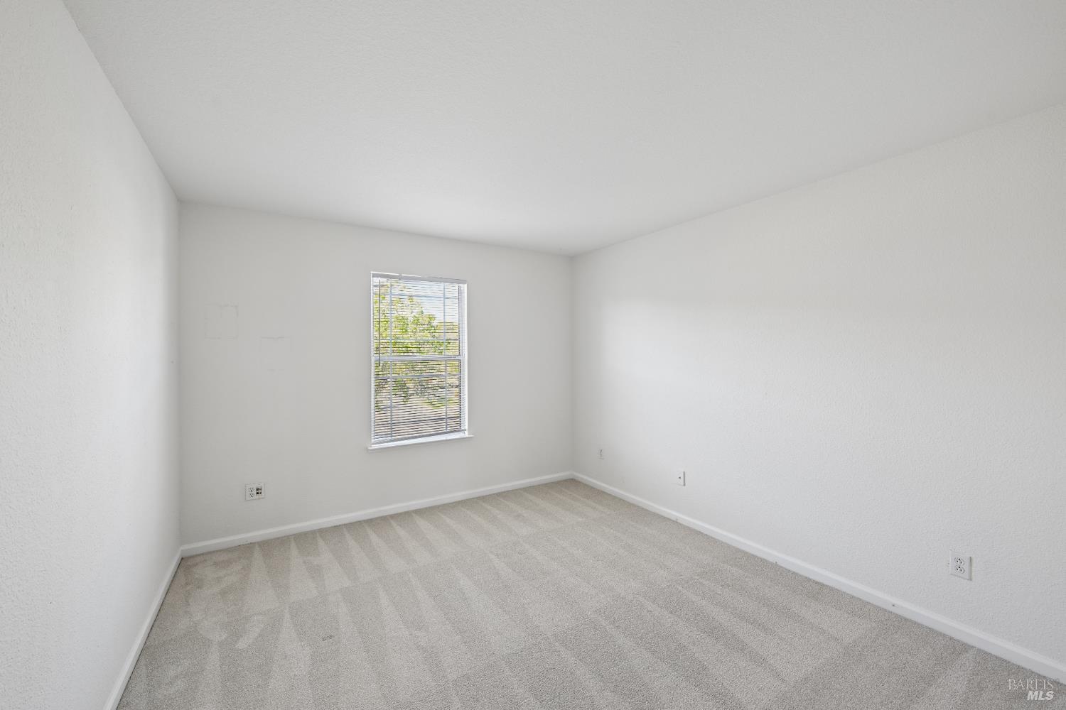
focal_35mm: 14
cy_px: 355
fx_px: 415
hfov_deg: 104.3
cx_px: 533
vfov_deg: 81.2
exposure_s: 1/20
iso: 400
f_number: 8
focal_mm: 14
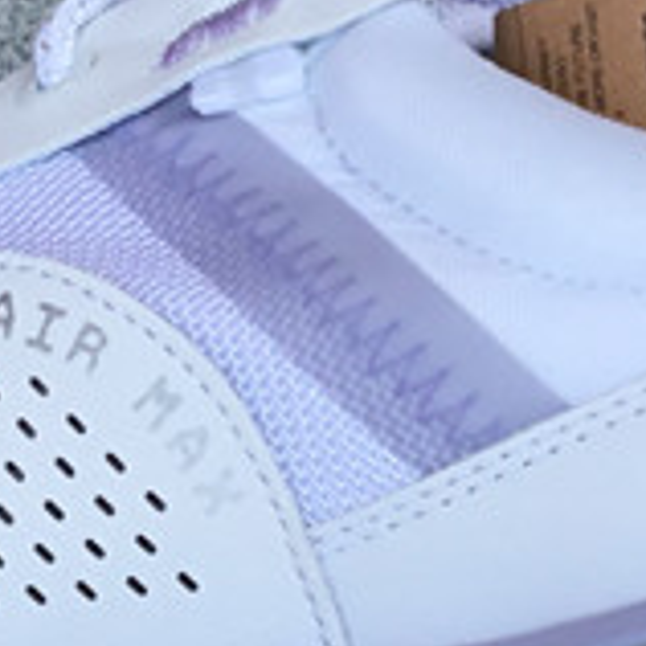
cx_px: 49
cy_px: 329
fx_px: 3294
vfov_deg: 11.2
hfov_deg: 11.1
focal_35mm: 156
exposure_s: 1/536
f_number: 2.4
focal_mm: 3.3
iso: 25
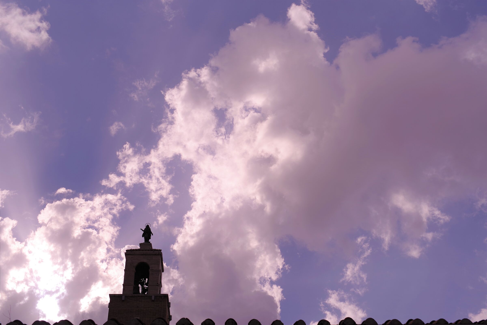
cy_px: 162
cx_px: 244
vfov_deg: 27.0
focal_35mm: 50
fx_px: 677
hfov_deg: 39.6
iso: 100
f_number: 5.6
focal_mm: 50
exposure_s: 1/2500
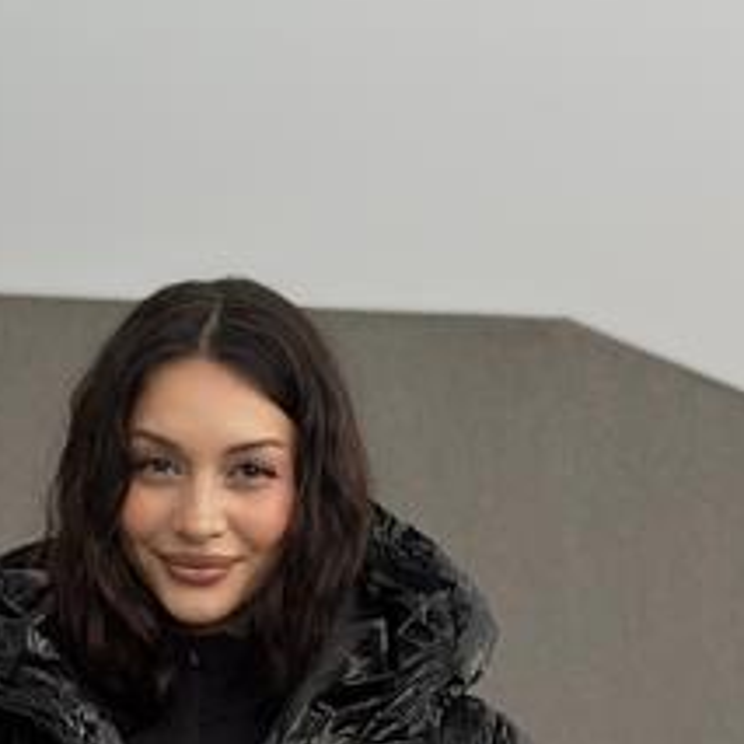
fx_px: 2578
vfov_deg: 15.8
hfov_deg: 16.3
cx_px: 171
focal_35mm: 106
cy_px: 903
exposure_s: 1/60
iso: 125
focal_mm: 6.86
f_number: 1.78
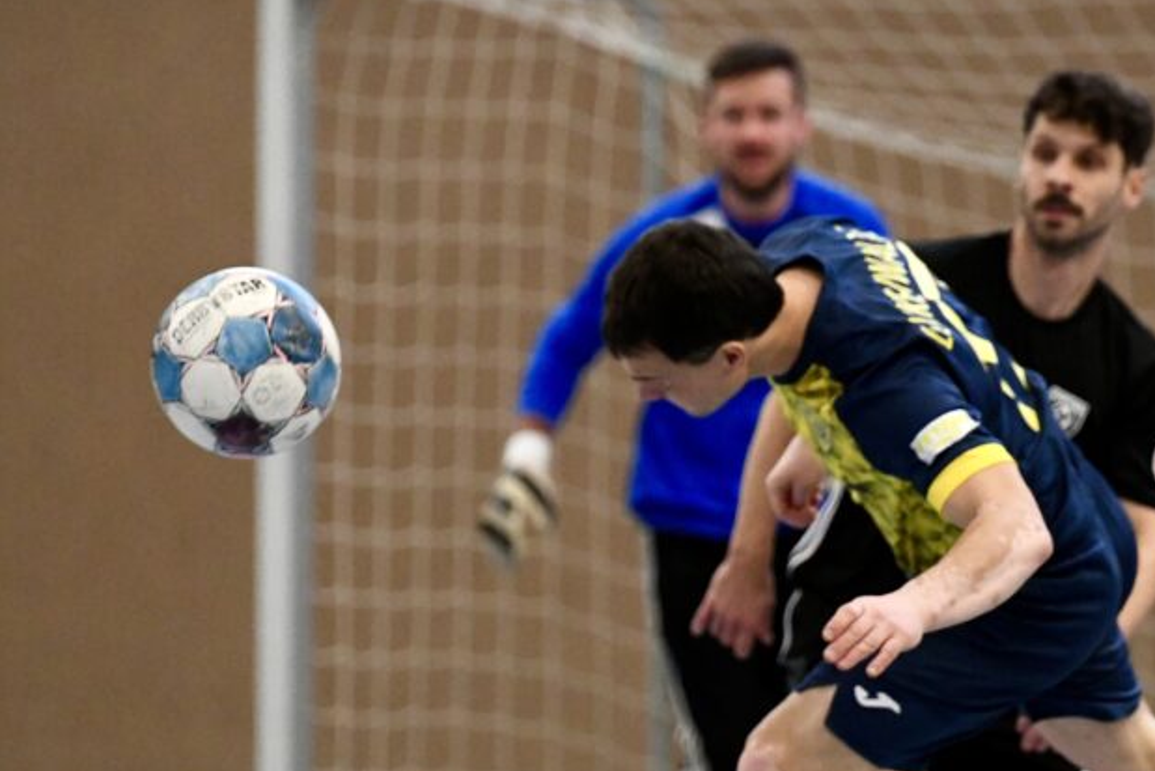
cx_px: 924
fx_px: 8760
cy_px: 619
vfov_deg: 5.0
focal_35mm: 273
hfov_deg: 7.5
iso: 8000
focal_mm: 165
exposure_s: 1/1600
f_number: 2.8
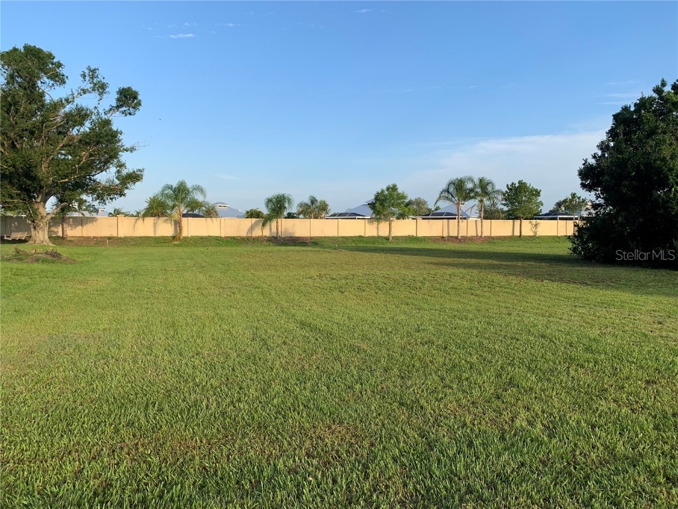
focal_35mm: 26
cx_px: 339
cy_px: 254
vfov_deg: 53.1
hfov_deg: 67.3
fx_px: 509
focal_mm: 4.25
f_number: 1.8
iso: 25
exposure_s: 1/981
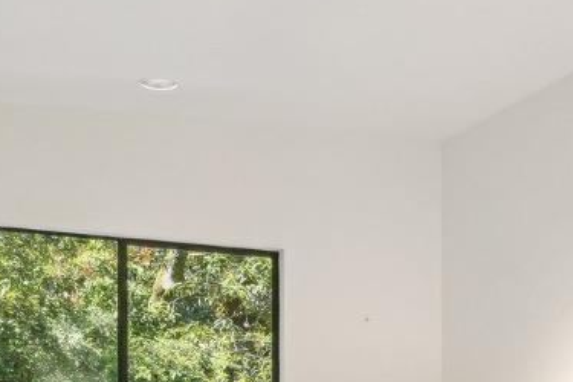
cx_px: 500
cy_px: 450
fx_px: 1057
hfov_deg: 29.3
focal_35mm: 66
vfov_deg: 19.4
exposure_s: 1/30
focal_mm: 16.6
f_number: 8
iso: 320
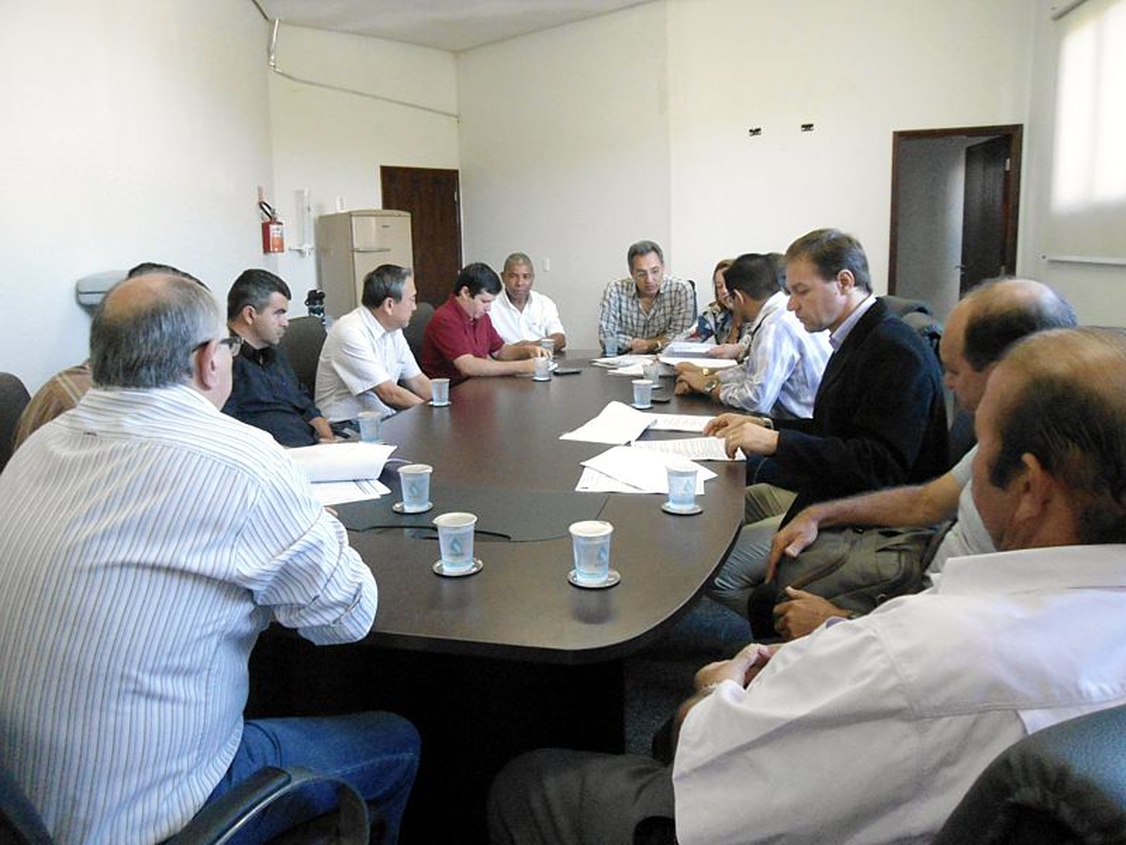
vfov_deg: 53.1
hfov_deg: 67.3
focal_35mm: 26
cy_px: 422
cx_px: 563
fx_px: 846
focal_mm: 4.7
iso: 800
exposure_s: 1/125
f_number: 2.8
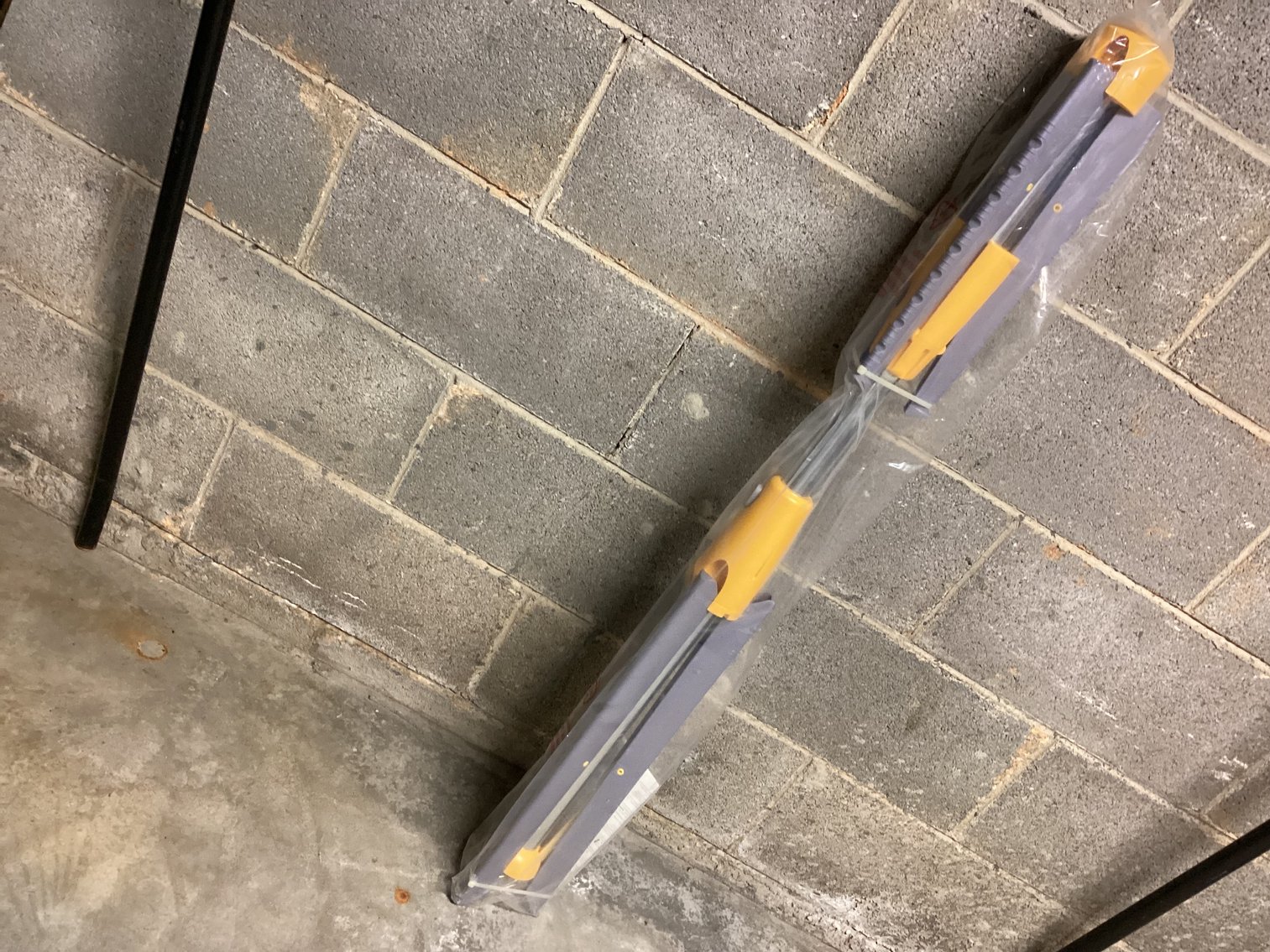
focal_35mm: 31
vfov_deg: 45.4
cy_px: 476
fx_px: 1137
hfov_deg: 58.3
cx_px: 635
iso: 400
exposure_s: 1/40
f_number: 2.4
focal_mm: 3.3
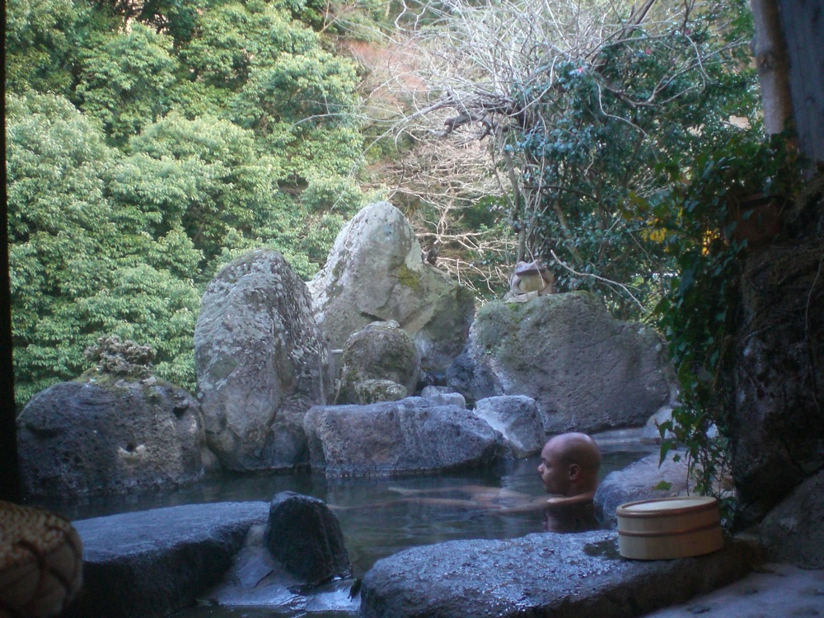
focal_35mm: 38
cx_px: 412
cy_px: 309
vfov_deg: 37.7
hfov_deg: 49.0
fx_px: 905
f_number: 3.1
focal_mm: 6.3
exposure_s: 1/13
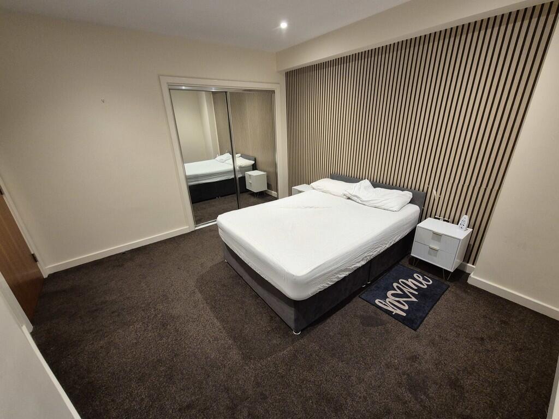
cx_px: 280
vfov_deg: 89.9
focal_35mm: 13
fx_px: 210
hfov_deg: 106.2
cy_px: 210
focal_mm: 2.2
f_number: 2.2
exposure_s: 1/50
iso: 500
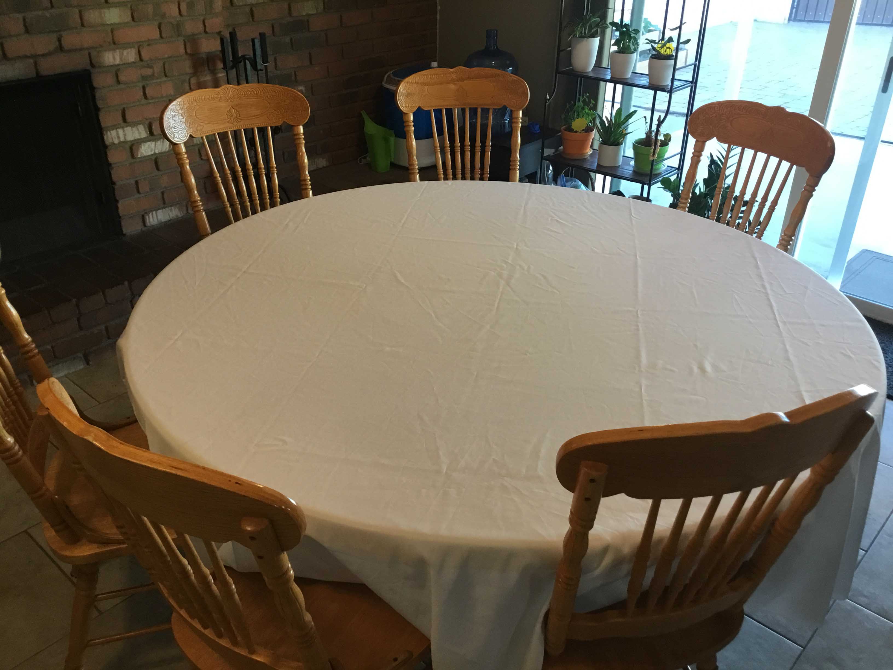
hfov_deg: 58.4
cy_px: 335
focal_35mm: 31
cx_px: 446
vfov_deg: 45.4
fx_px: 800
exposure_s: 1/30
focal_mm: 3.3
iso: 80
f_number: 2.4
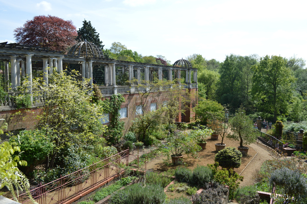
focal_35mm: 30
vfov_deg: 43.5
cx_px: 154
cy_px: 102
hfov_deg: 62.0
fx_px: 256
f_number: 8
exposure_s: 1/250
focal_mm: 20
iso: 100
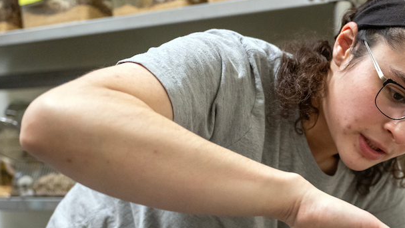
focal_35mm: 58
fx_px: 623
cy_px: 222
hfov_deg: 34.7
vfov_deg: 20.1
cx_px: 333
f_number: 2.8
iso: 3200
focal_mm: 28
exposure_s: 1/200
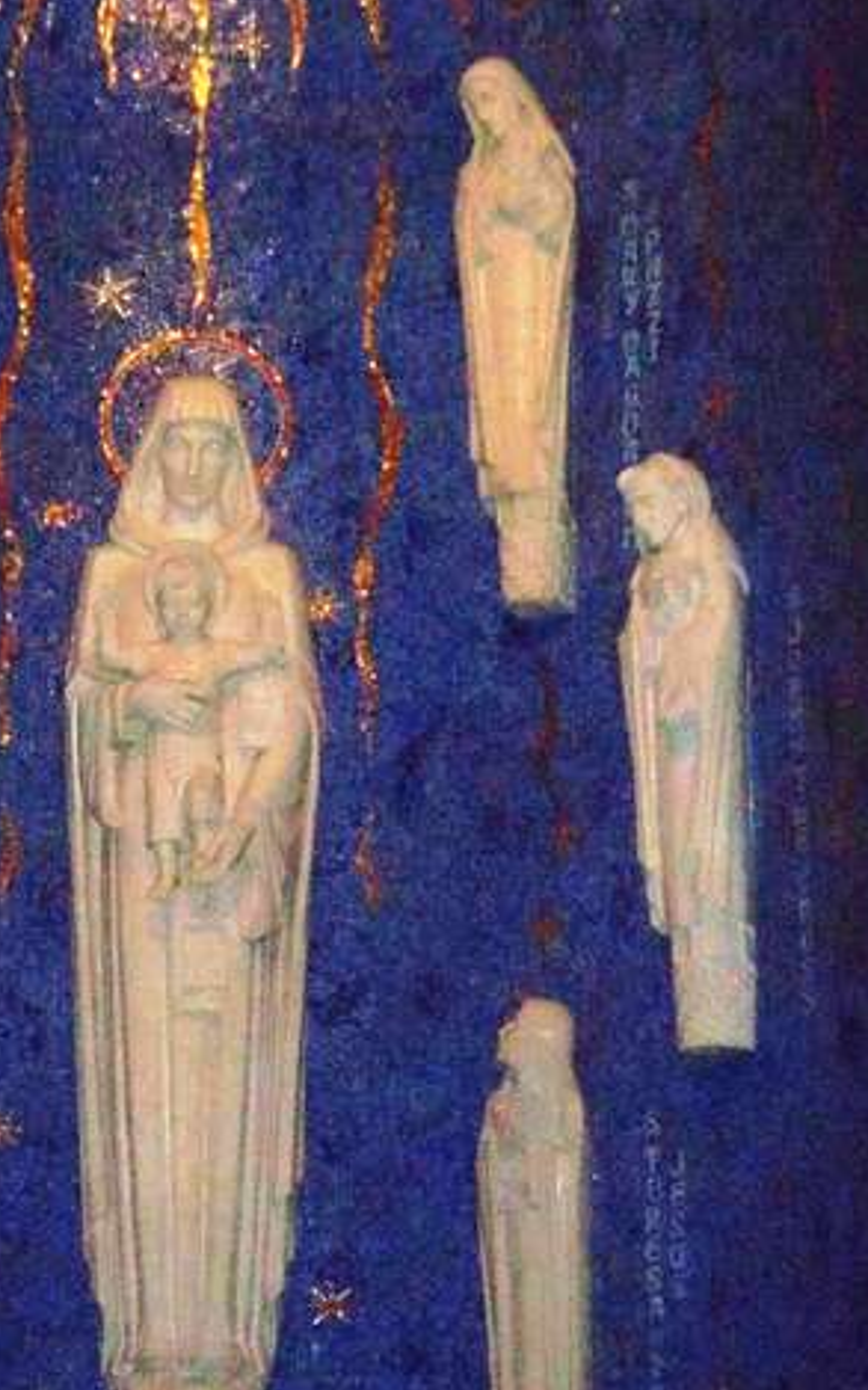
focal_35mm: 112
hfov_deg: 11.6
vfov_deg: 18.5
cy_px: 969
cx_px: 178
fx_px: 4240
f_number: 4.8
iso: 400
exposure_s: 1/60
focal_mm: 10.9
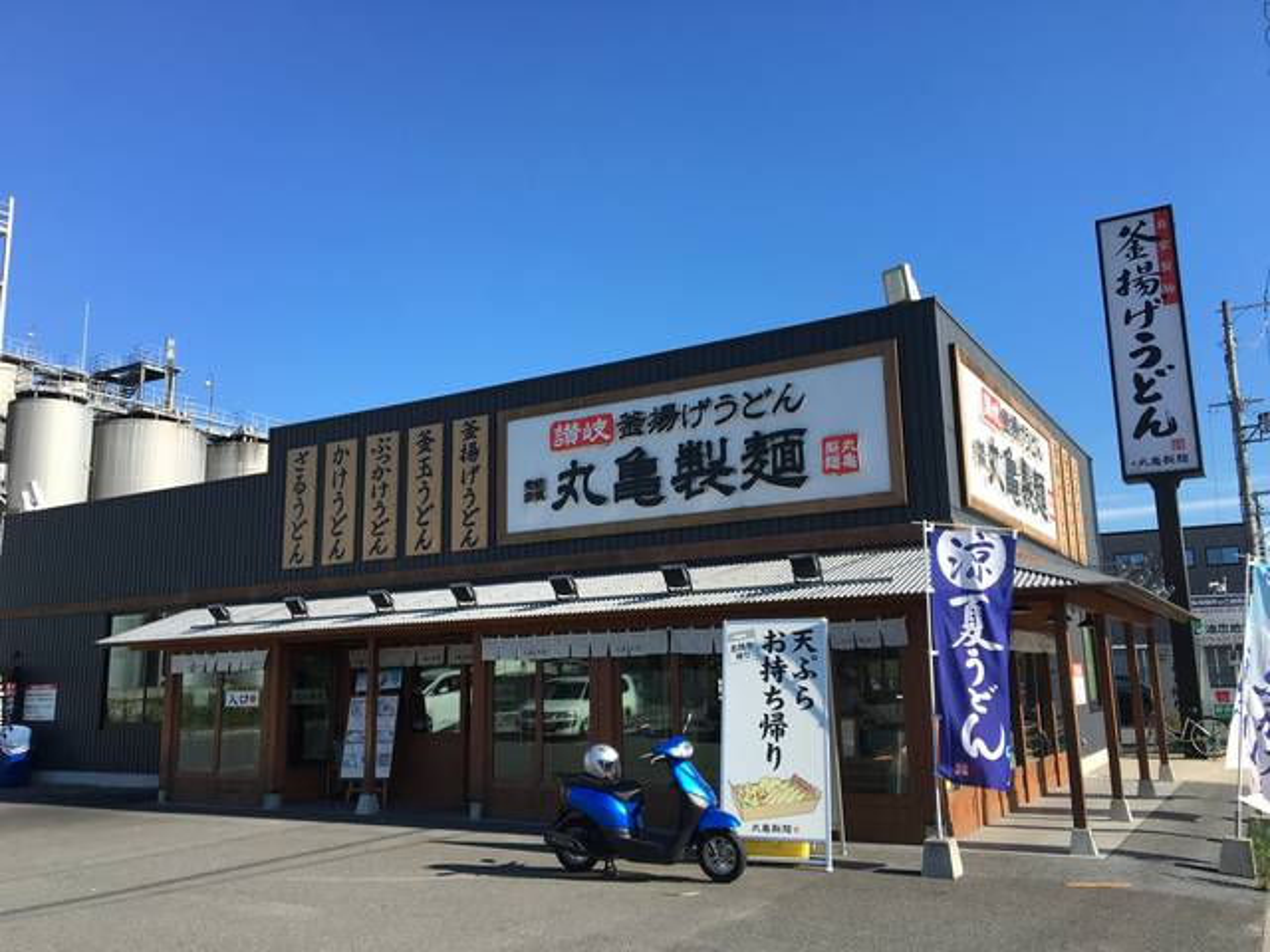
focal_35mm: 29
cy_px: 476
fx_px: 1064
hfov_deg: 61.7
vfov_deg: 48.2
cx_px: 635
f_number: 2.2
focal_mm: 4.15
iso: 25
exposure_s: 1/1054
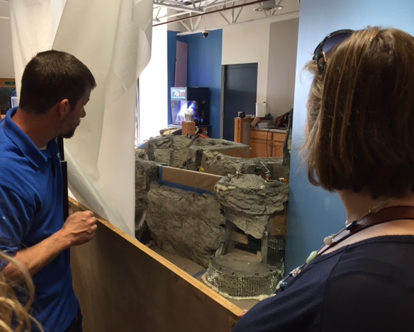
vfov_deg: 47.2
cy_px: 165
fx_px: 380
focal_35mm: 31
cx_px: 201
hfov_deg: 57.1
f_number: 2.2
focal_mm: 4.15
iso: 64
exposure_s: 1/30
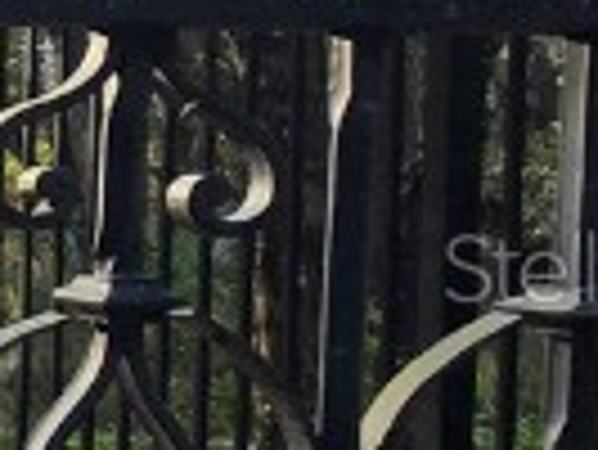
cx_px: -1434
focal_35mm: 100
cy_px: 266
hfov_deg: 9.9
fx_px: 1729
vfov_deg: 14.8
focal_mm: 2.2
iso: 50
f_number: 2.2
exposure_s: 1/241
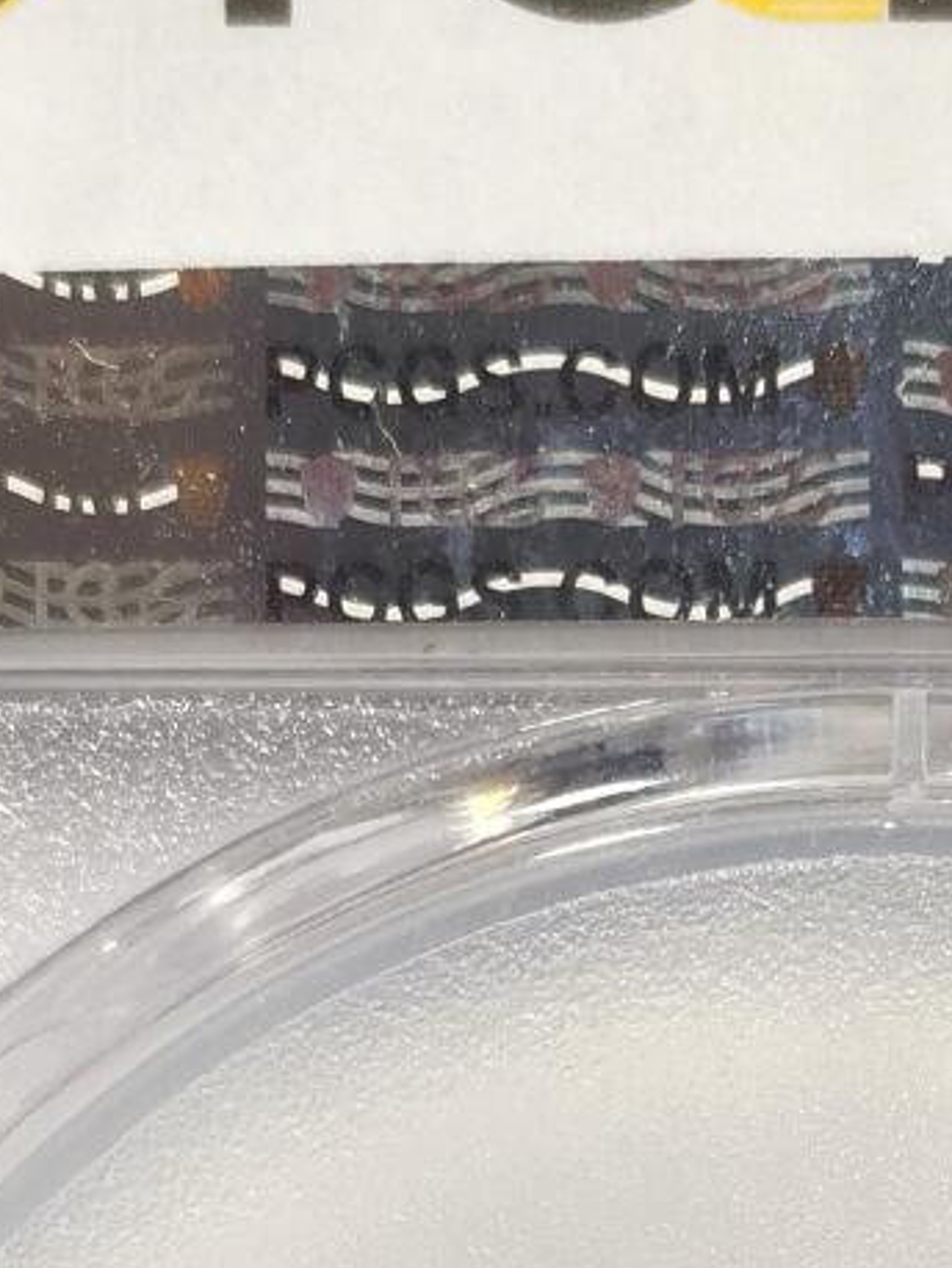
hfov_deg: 7.0
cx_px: 919
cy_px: 1434
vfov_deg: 9.2
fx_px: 7767
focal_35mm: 212
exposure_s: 1/100
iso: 125
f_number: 16
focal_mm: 5.56
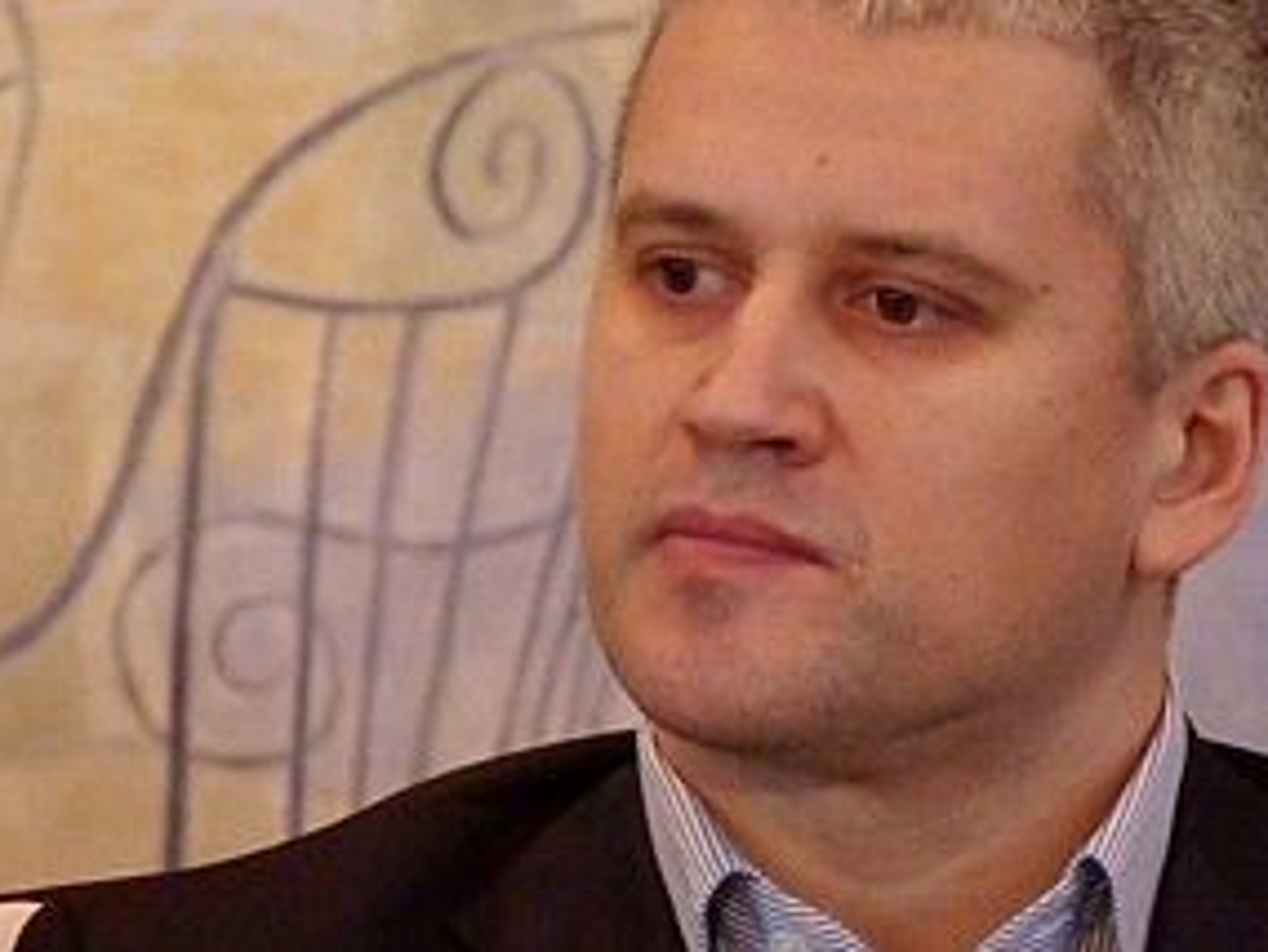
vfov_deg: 2.8
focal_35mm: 536
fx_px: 19642
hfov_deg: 3.7
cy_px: 360
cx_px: 727
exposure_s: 1/50
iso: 1600
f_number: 4.3
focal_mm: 75.2
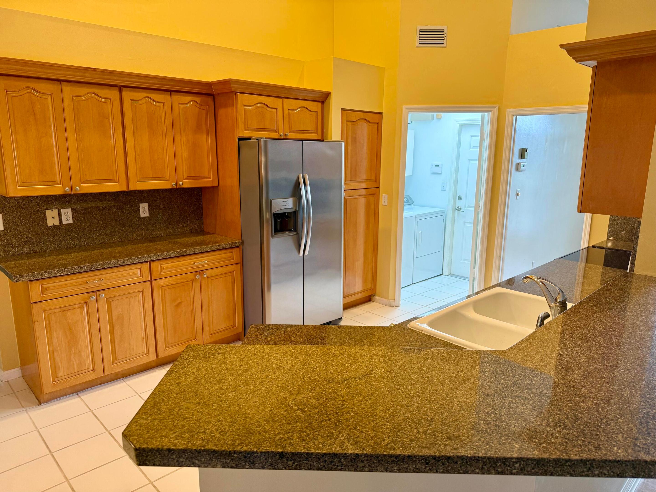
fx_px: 455
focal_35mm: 24
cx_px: 328
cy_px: 246
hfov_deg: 71.6
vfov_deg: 56.8
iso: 125
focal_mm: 6.76
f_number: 1.78
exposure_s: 1/60
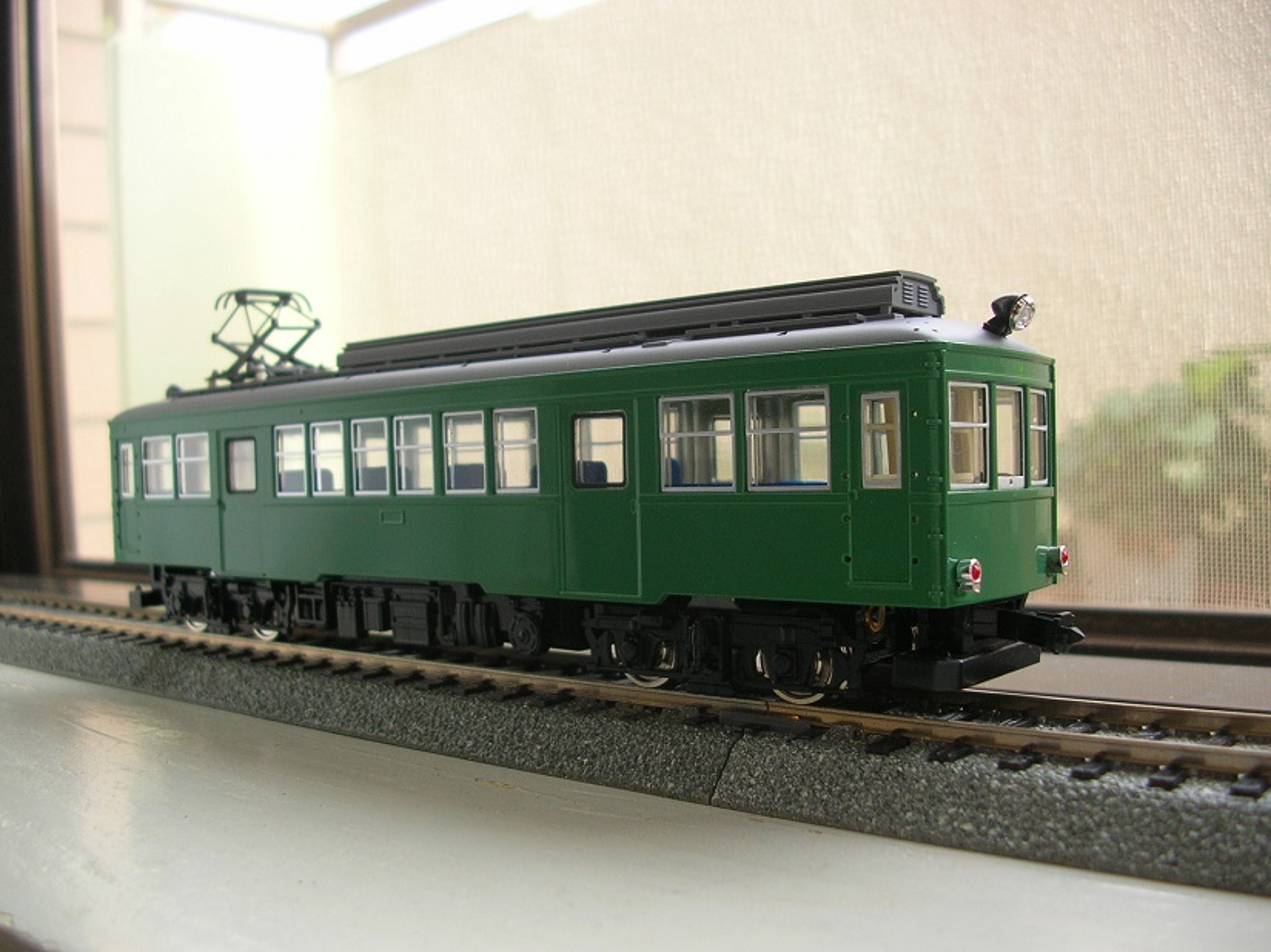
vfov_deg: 40.7
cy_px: 476
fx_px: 1285
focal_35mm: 35
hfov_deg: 52.6
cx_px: 636
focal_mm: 5.8
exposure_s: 1/38.8
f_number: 2.8
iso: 50
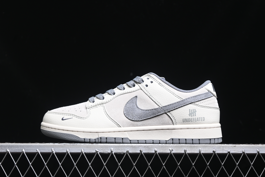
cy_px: 88
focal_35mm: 75
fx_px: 552
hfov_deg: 27.0
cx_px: 132
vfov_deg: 18.2
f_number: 6.3
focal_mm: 50
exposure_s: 1/60
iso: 160
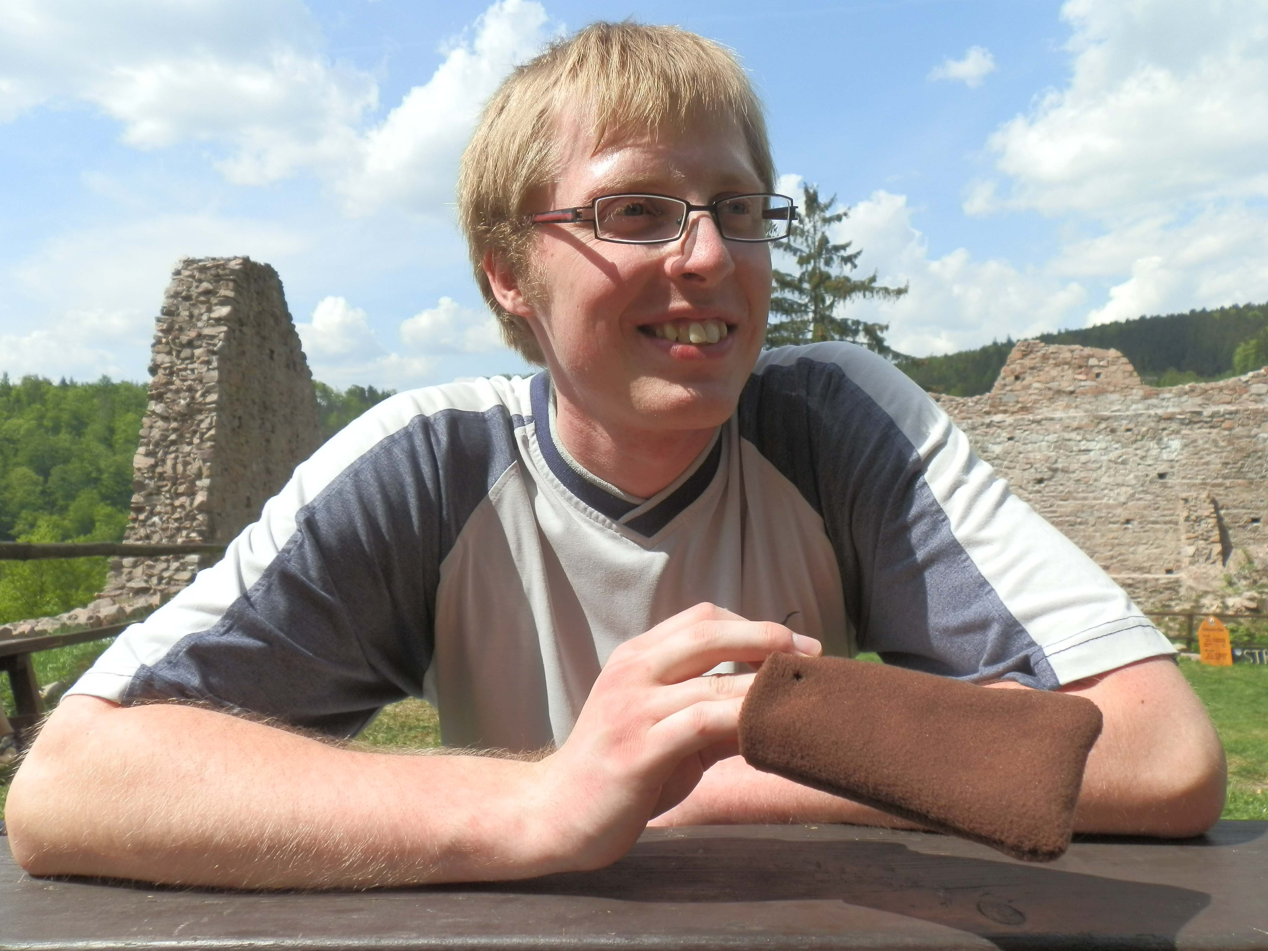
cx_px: 634
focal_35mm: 28
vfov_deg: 49.7
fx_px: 1026
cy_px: 476
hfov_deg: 63.4
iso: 64
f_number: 3.1
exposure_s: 1/1250
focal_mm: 5
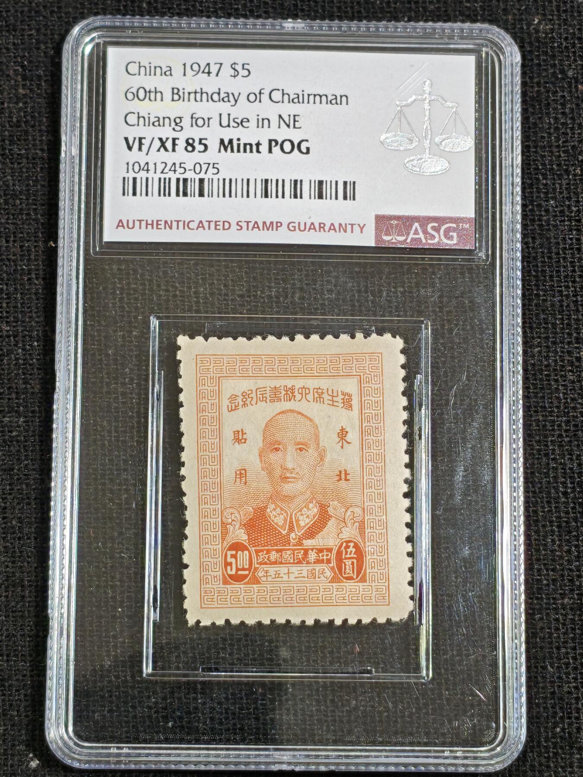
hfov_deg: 15.2
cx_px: 292
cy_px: 388
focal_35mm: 97
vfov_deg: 20.2
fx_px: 2178
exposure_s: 1/536
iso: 50
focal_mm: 4.94
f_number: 1.5
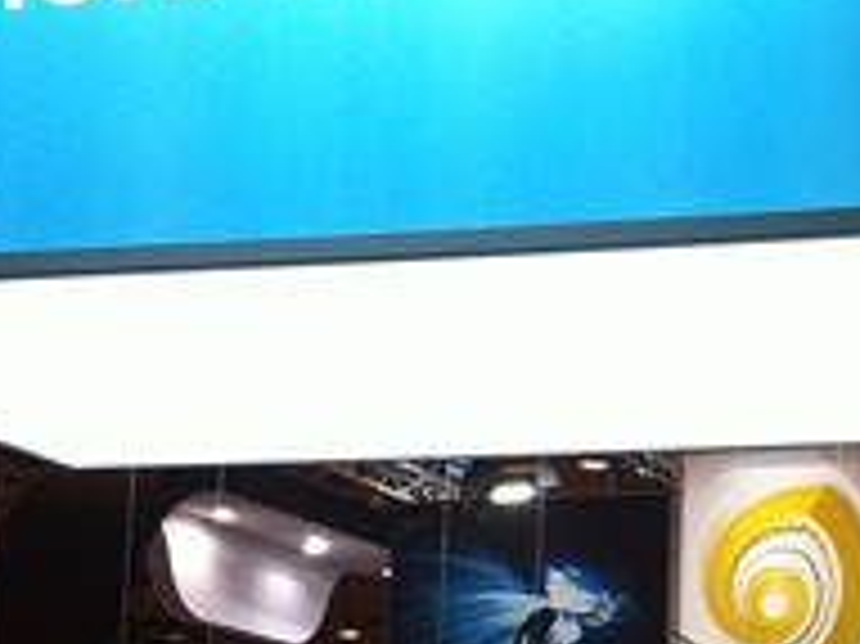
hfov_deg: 16.4
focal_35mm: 117
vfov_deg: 12.6
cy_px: 545
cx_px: 910
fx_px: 2905
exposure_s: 1/120
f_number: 2.8
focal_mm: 3.85
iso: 125
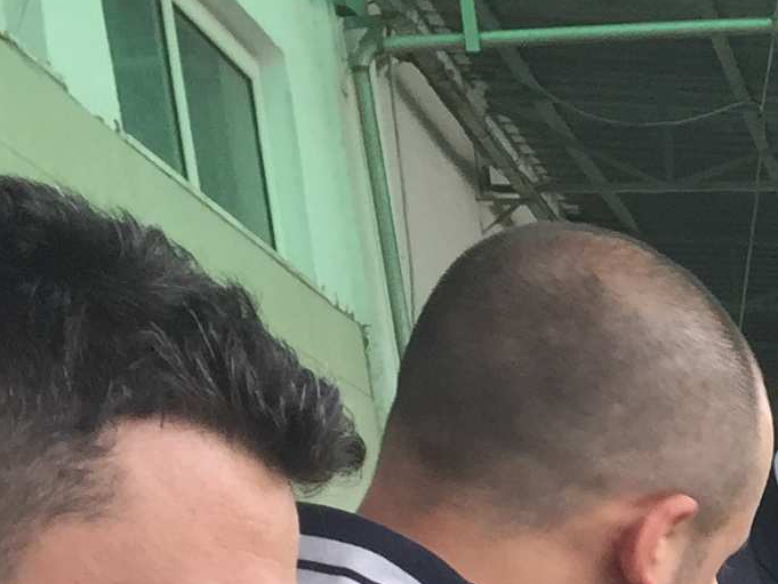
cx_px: 1388
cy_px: 1246
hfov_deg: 12.9
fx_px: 3125
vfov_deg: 9.8
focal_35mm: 139
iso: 40
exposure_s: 1/60
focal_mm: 4.15
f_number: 2.2
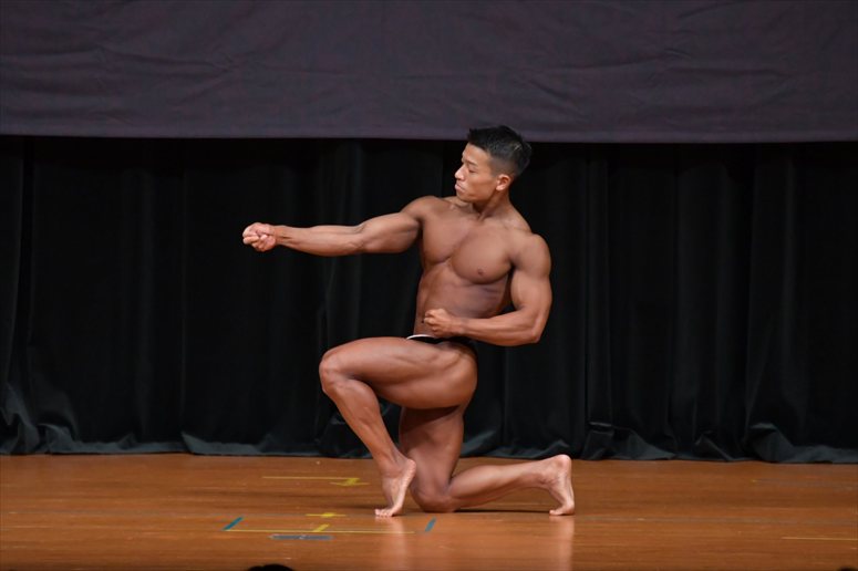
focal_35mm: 315
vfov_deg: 4.4
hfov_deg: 6.5
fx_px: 7504
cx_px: 429
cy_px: 286
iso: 4000
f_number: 5.6
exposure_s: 1/400
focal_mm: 210
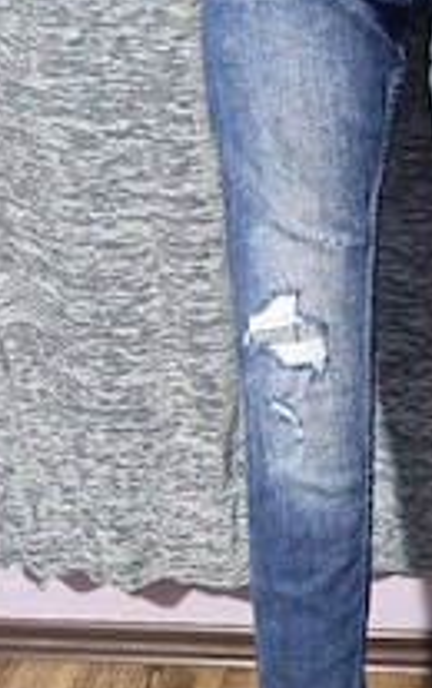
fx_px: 882
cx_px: 429
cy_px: 299
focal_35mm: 47
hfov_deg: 26.1
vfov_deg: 42.5
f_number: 1.8
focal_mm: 5.54
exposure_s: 1/50
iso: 800
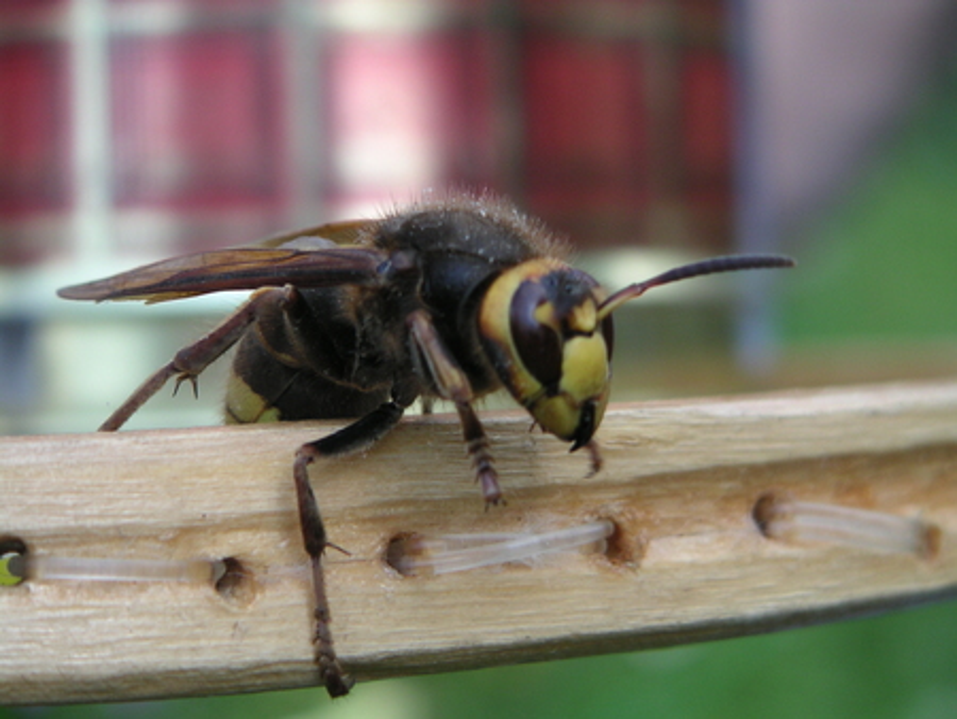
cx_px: 478
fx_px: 3070
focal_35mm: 111
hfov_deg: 17.7
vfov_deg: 13.4
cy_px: 360
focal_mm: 17.1
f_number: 3.6
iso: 50
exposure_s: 1/180
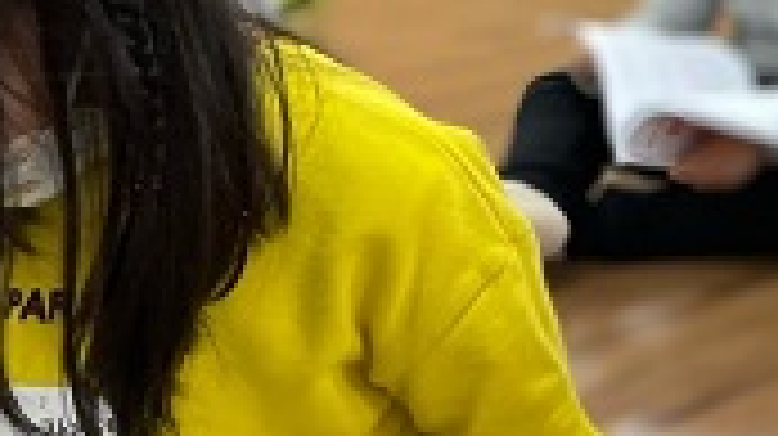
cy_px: 171
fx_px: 1855
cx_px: 1129
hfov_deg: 20.6
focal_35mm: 90
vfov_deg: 13.4
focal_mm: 4.2
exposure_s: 1/60
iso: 160
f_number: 1.6
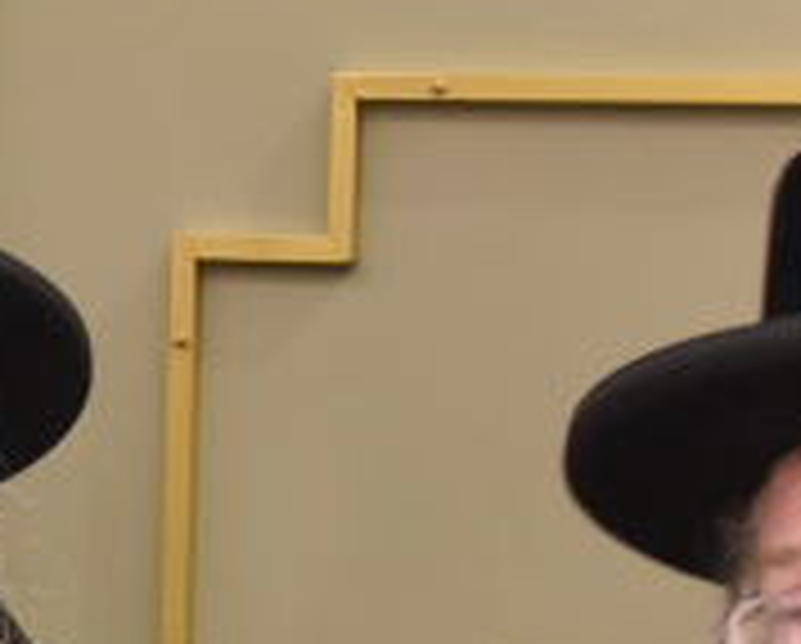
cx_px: -680
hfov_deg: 9.0
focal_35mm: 205
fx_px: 4868
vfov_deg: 7.5
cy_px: 759
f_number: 5
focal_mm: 38
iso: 2500
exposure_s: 1/100
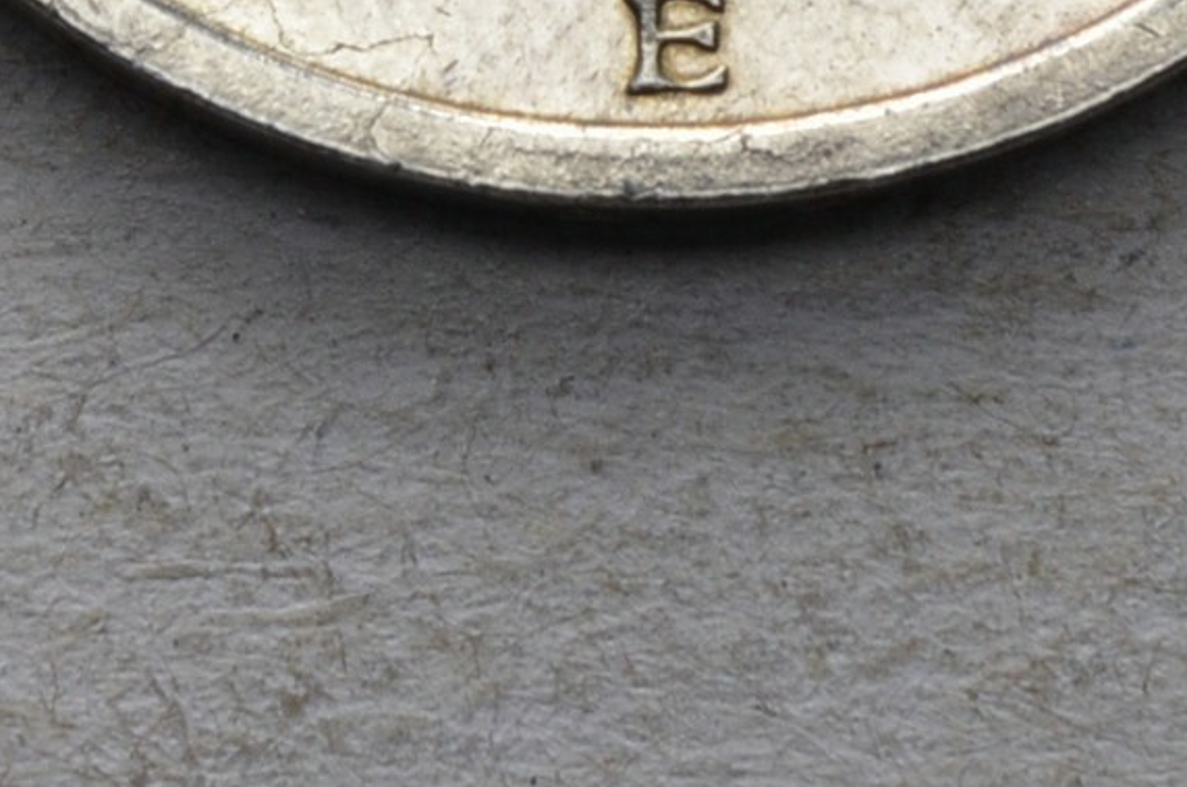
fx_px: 11687
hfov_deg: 5.8
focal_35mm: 355
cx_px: -519
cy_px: -735
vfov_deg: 3.8
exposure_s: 1/250
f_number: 14
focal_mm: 55
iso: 400
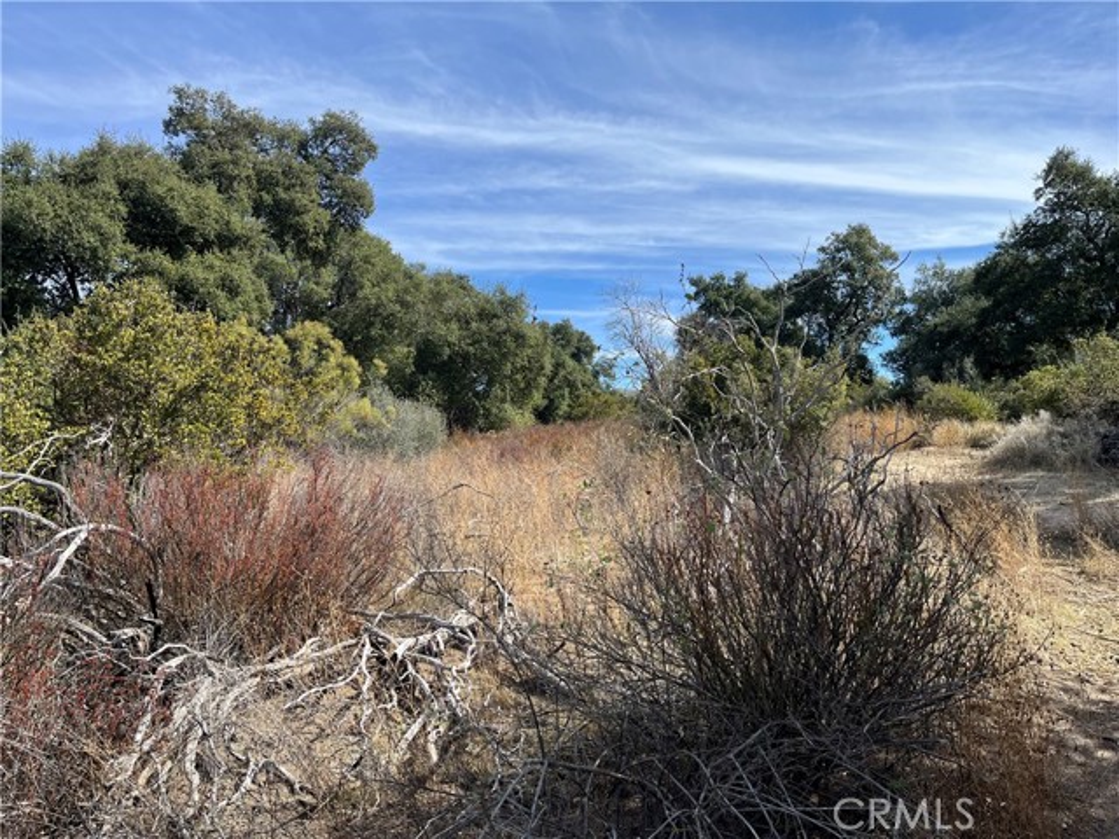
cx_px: 560
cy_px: 420
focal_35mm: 26
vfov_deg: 53.1
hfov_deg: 67.3
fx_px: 840
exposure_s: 1/2222
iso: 50
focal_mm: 5.1
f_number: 1.6
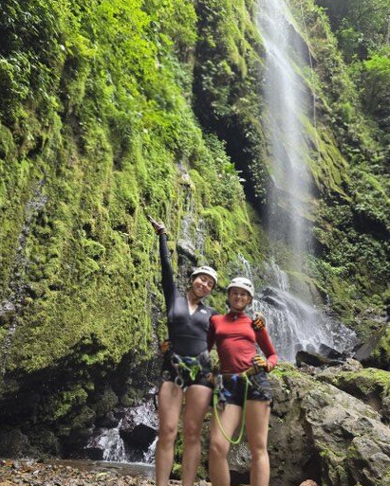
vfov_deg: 61.9
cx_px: 195
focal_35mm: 28
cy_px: 278
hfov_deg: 51.6
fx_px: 404
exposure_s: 1/120
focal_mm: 6.3
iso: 250
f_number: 1.7
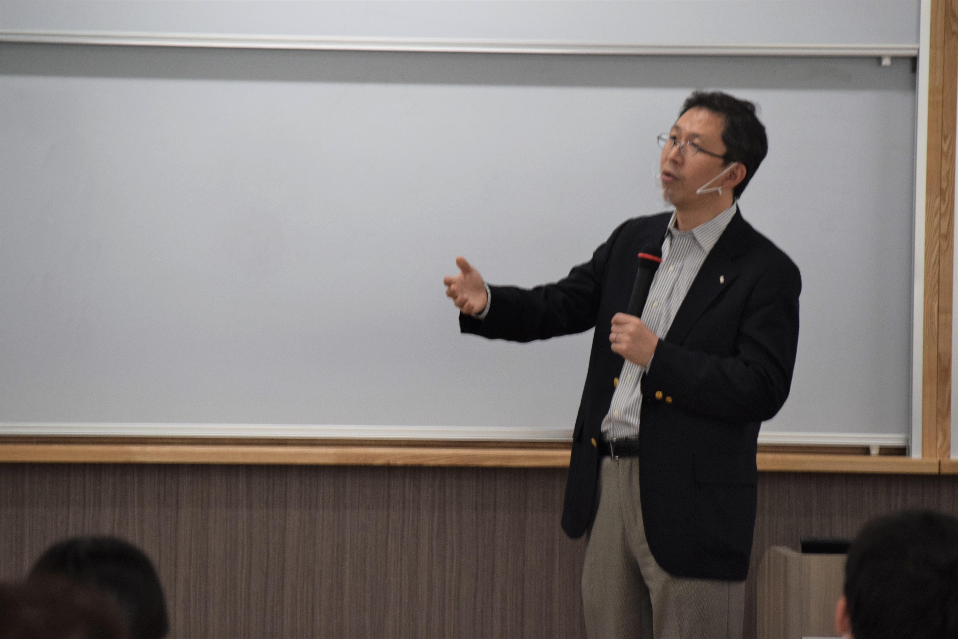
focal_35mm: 210
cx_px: 479
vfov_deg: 6.5
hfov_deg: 9.8
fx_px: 5588
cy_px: 320
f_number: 5
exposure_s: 1/125
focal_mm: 140
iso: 1600
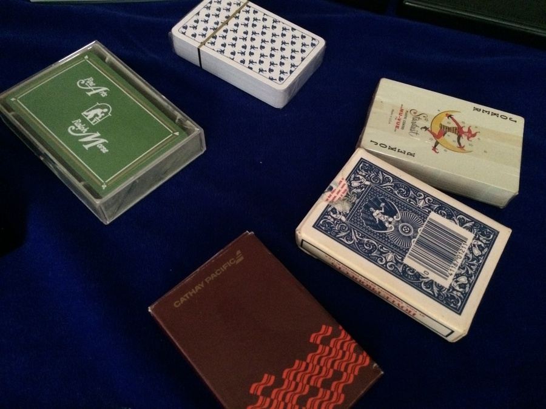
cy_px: 204
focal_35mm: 30
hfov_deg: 60.0
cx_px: 273
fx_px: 473
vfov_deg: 46.8
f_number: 2.2
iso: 500
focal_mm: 4.12
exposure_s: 1/15
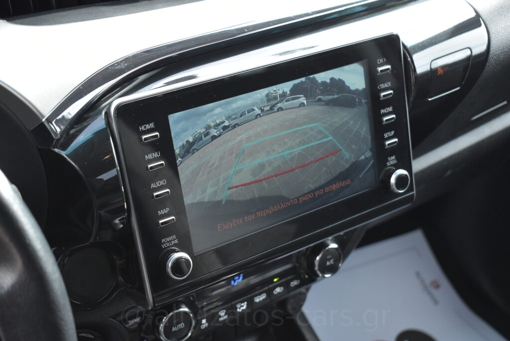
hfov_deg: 36.9
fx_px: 765
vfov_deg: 25.1
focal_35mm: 54
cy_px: 170
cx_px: 255
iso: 1600
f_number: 4.8
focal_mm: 36
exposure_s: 1/500
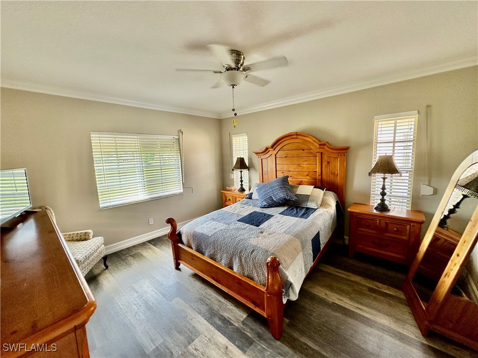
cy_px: 179
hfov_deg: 102.1
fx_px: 193
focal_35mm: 14
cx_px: 239
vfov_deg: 85.7
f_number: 2.2
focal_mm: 2.22
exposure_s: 1/99
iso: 160
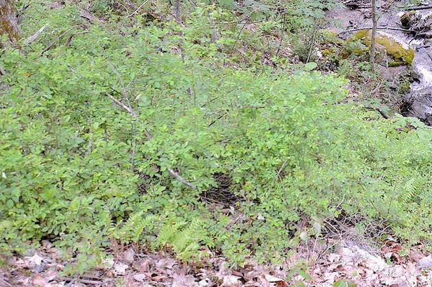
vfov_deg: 21.7
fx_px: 731
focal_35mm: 61
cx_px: 417
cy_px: 22
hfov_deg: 30.9
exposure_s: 1/60
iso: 1000
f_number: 3.5
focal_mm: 20
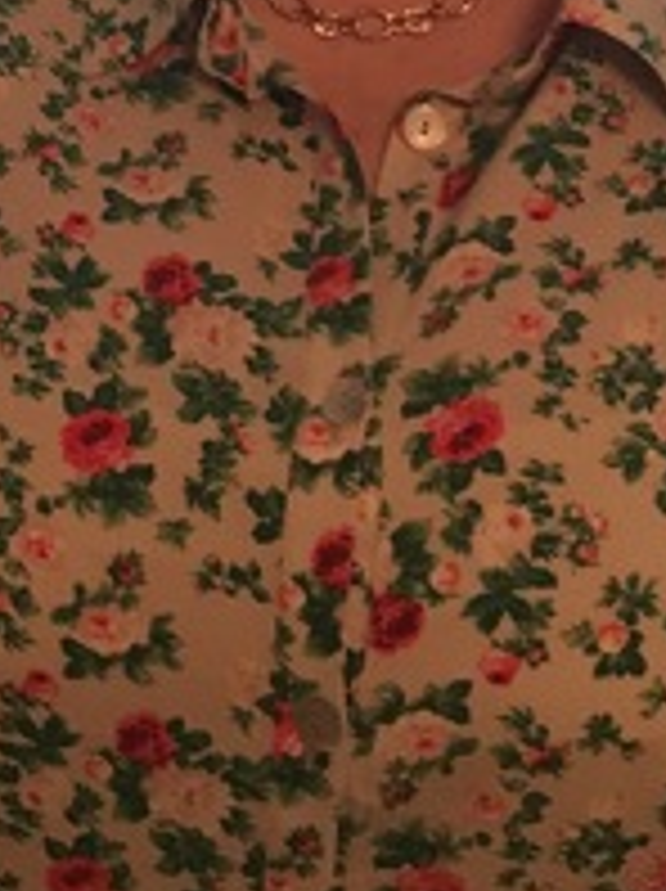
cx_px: 279
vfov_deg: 21.3
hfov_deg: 16.7
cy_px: -45
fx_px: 2262
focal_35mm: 88
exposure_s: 1/33
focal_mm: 4.15
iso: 250
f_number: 2.2
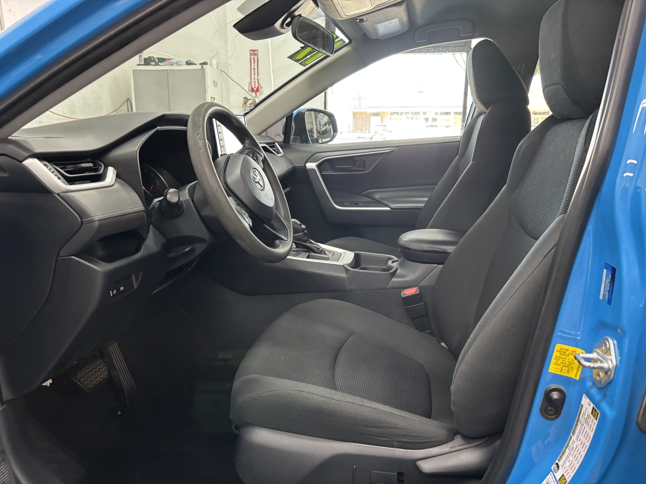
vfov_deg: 53.1
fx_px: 485
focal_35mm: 26
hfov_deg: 67.3
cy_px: 242
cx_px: 323
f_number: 1.6
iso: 320
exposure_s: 1/60
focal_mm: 5.96
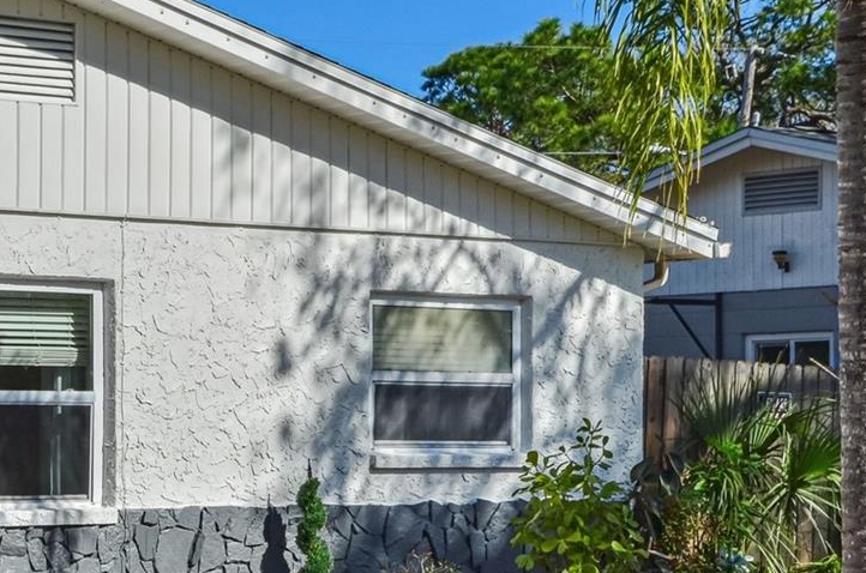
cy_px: 524
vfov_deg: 12.0
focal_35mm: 113
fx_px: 2712
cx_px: 28
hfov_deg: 17.8
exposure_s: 1/400
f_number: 11
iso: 200
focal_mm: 34
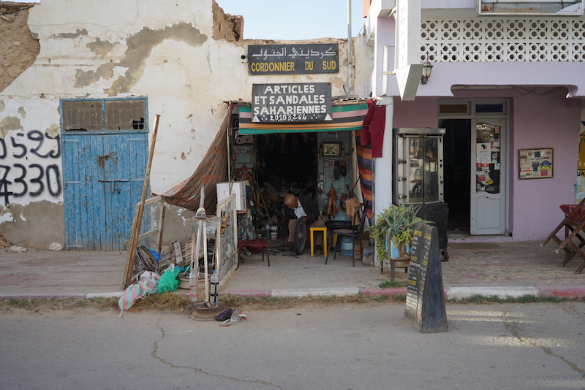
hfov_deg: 54.4
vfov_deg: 37.9
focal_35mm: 35
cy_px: 195
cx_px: 292
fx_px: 569
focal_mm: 35
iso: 100
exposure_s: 1/200
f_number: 5.6
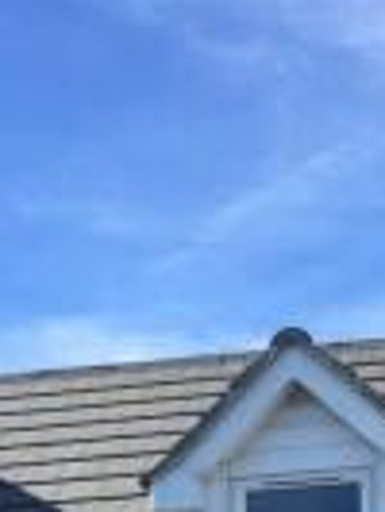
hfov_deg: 15.4
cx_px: 354
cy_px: 776
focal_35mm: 95
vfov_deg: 18.3
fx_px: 1407
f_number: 2.2
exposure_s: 1/860
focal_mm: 4.15
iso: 32
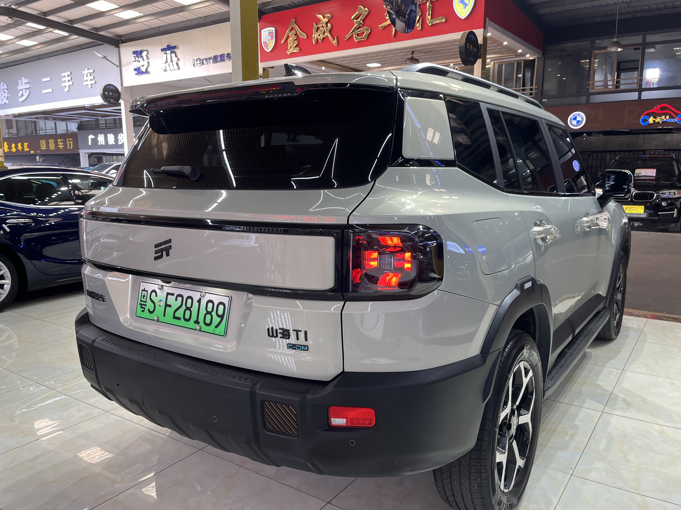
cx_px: 350
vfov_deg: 51.3
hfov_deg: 65.3
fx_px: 531
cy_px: 259
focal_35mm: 27
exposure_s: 1/115
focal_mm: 5.1
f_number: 1.6
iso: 80
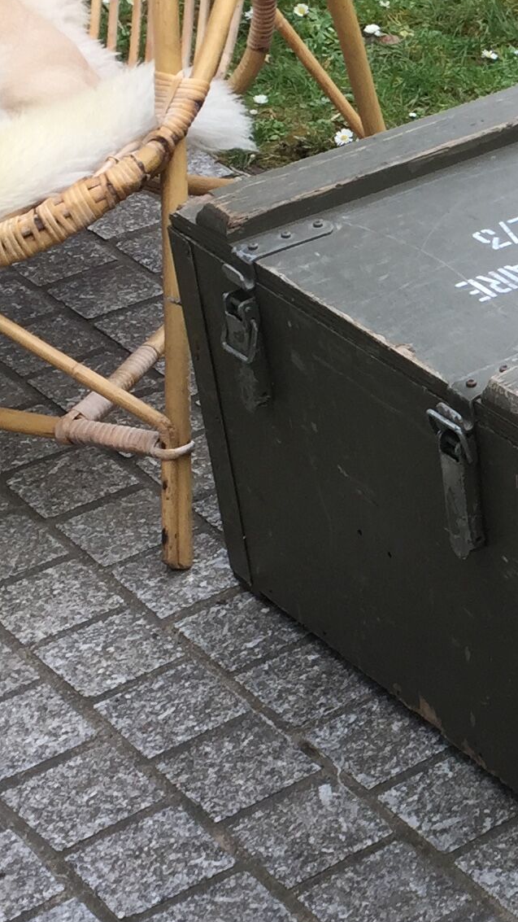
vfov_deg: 23.4
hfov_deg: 12.5
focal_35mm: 91
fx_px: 2223
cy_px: 571
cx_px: 806
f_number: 2.2
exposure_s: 1/180
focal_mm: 4.15
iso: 32
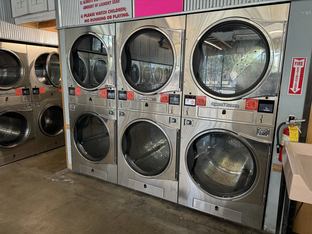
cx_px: 156
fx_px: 216
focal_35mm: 24
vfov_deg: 56.8
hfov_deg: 71.6
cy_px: 117
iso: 160
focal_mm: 6.76
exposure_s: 1/120
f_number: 1.78
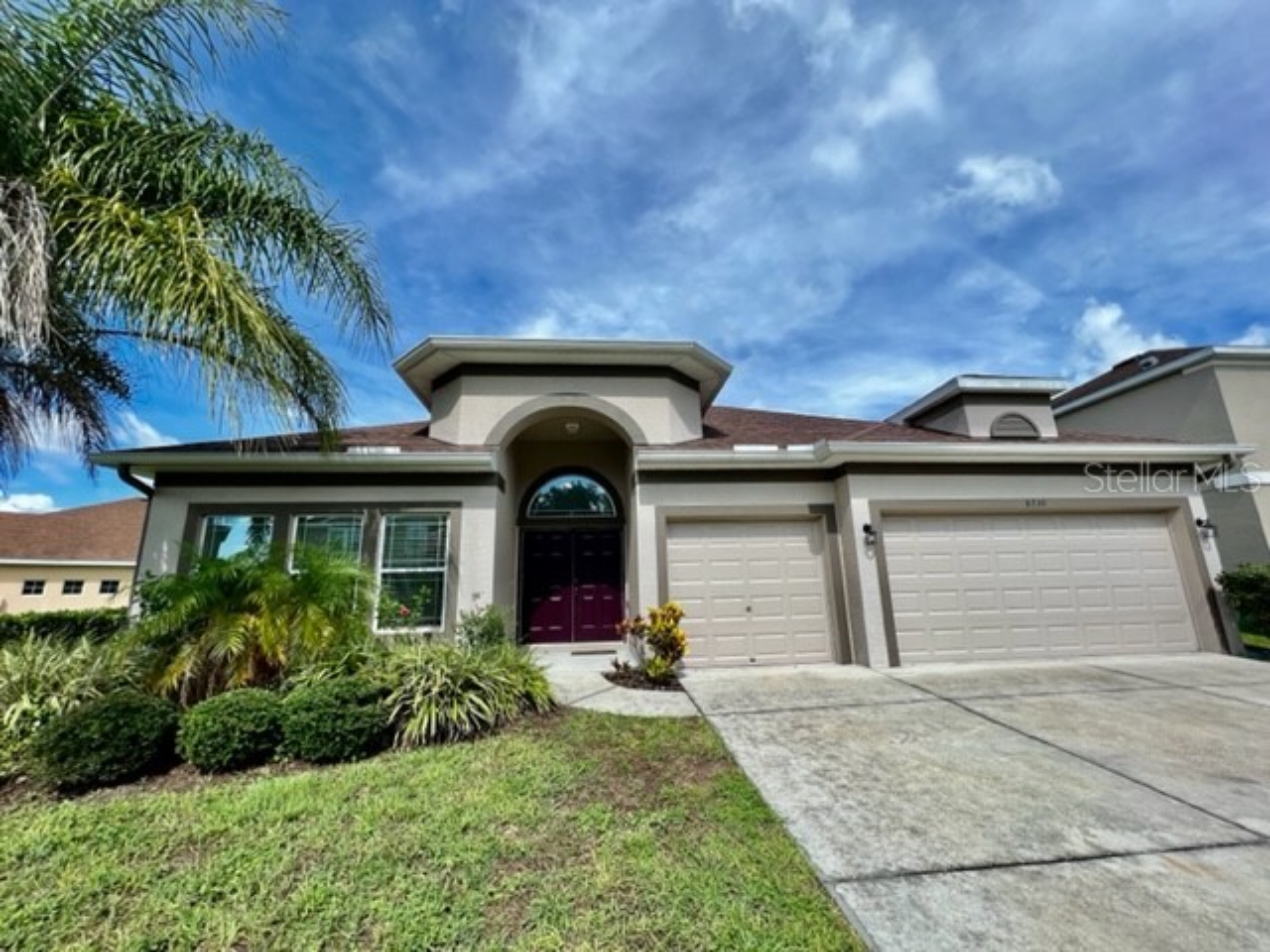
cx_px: 635
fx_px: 477
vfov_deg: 89.9
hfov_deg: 106.2
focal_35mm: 13
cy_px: 476
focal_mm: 1.57
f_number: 1.8
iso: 32
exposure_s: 1/1449
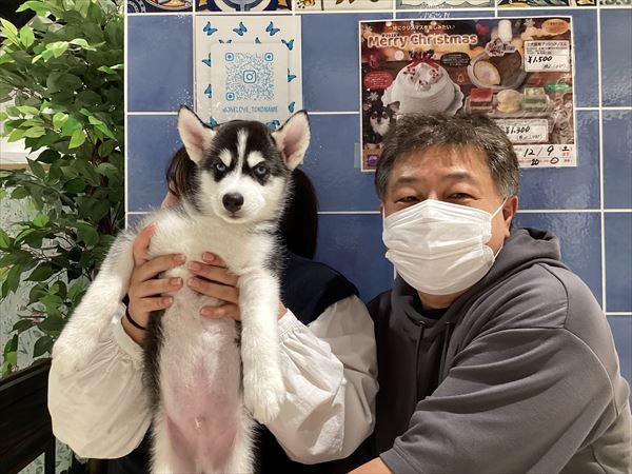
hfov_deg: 58.4
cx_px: 316
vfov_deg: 45.4
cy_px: 237
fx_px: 566
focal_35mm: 31
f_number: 2.4
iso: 125
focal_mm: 3.3
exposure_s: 1/60
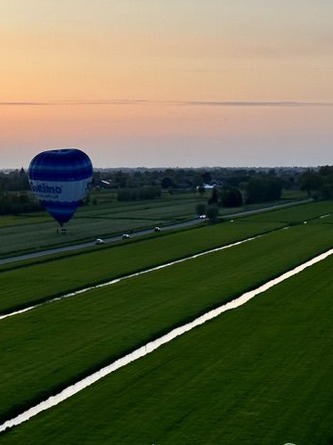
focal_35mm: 100
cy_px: 145
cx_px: -75
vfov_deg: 19.6
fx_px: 1283
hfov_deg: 14.3
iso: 64
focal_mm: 6.86
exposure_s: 1/627
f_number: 1.78
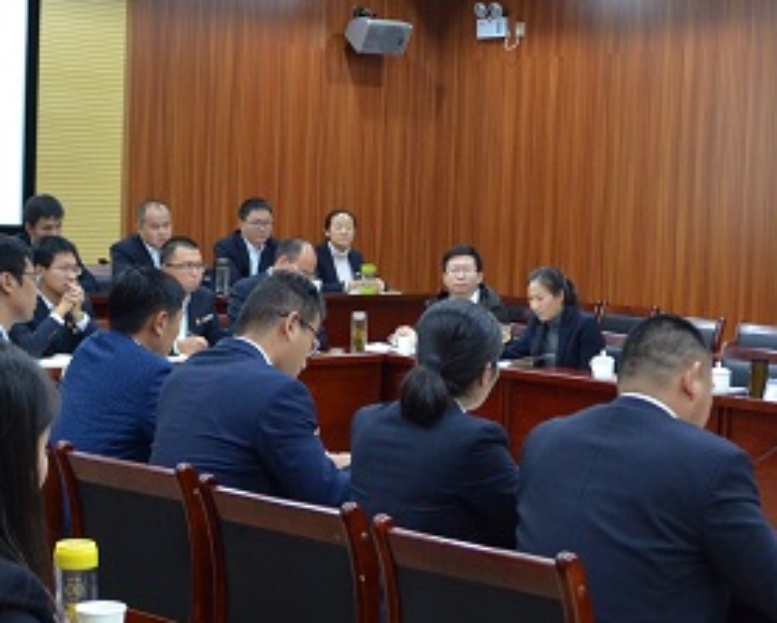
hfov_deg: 25.8
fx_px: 1680
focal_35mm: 73
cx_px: 569
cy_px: 369
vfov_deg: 21.0
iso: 1000
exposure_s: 1/30
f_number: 3.5
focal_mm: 18
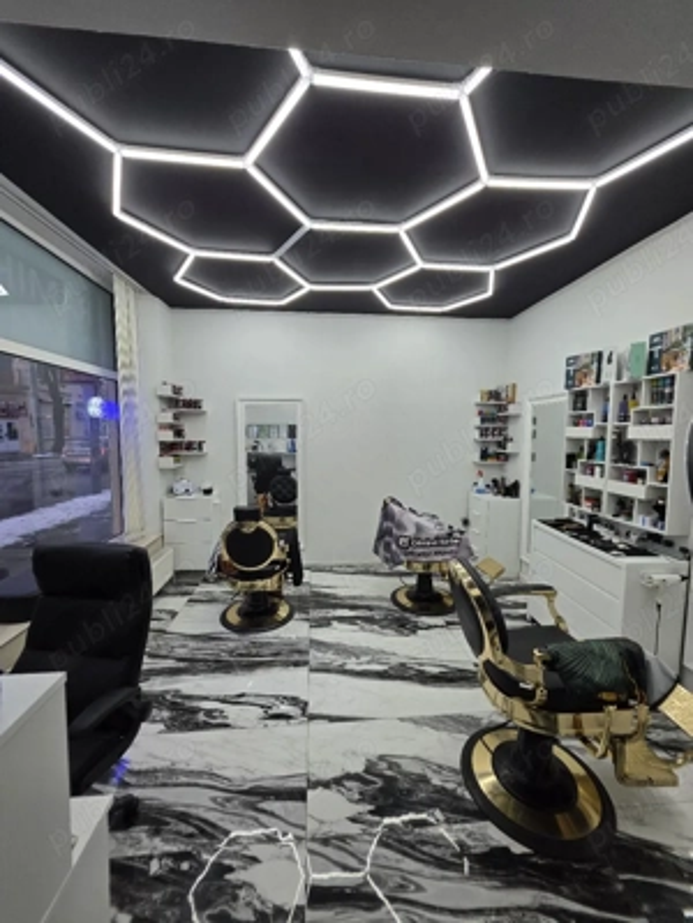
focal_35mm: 13
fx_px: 347
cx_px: 346
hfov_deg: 89.9
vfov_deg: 106.2
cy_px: 462
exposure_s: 1/101
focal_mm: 2.2
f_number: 1.9
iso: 40
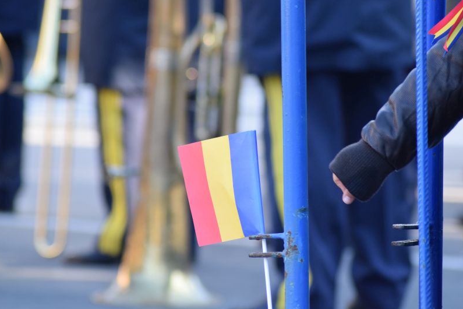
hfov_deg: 6.8
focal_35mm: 302
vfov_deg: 4.6
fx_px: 3884
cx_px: 231
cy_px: 154
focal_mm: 200
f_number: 6.3
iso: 1000
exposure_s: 1/320
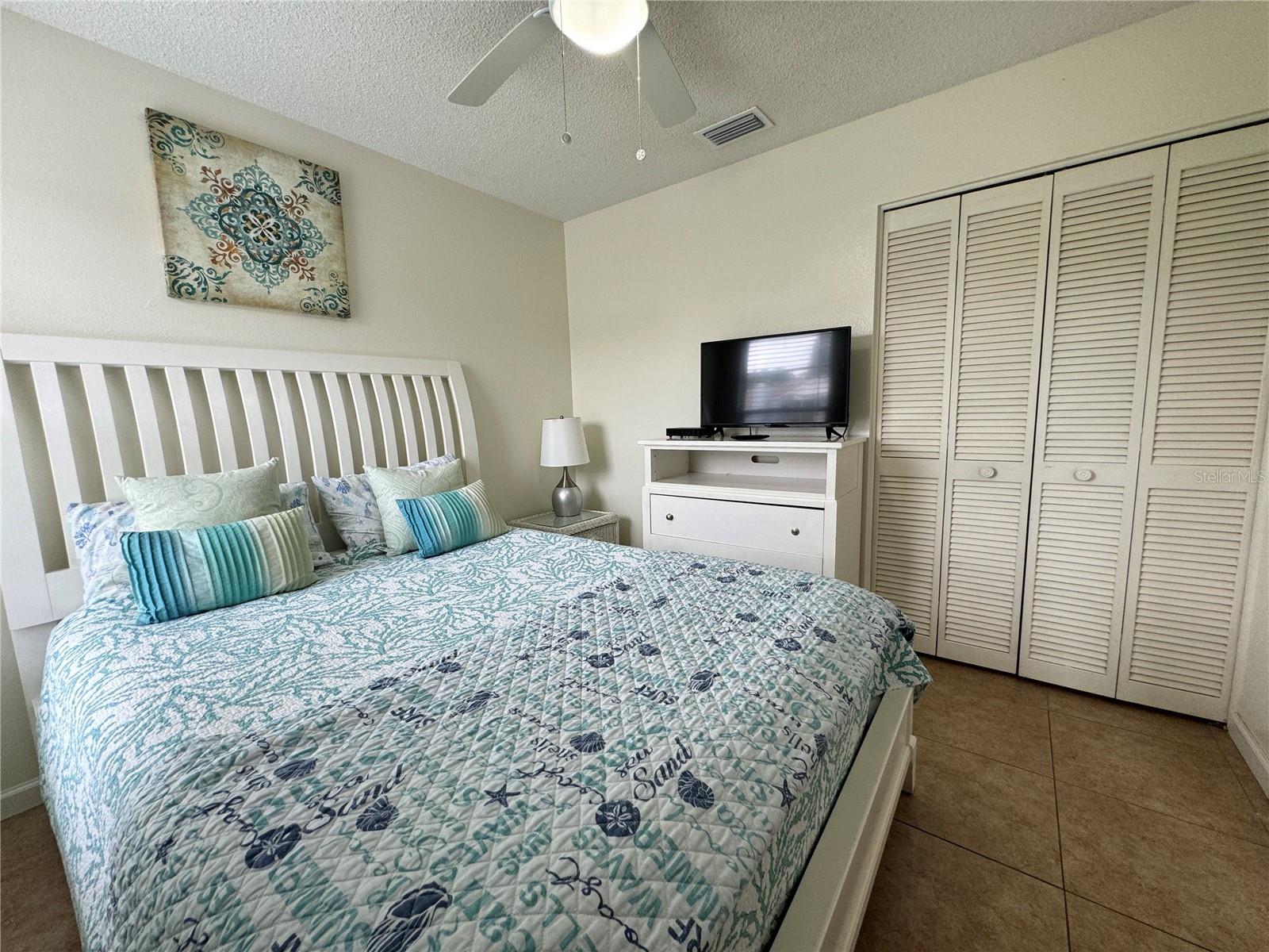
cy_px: 476
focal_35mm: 14
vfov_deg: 85.7
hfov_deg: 102.1
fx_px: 513
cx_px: 634
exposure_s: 1/120
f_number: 2.2
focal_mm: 2.22
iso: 100
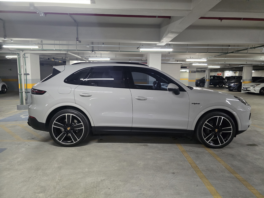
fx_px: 175
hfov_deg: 73.9
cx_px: 132
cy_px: 99
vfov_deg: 58.9
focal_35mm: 23
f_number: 1.7
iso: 1000
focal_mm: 6.3
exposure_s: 1/120
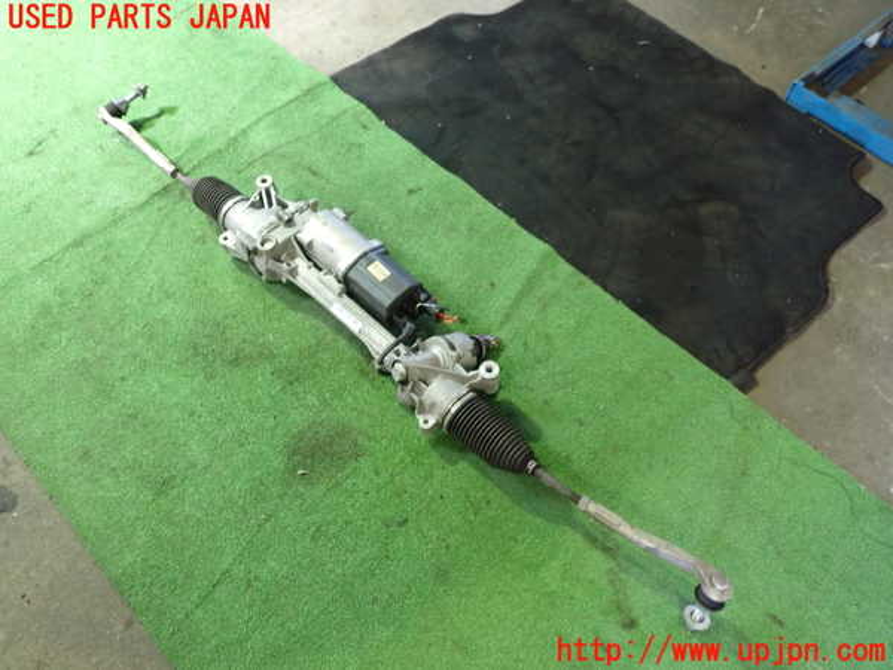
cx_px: 446
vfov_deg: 46.8
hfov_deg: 60.0
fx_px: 774
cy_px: 335
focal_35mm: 30
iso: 640
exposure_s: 1/30
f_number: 2.3
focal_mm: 5.4
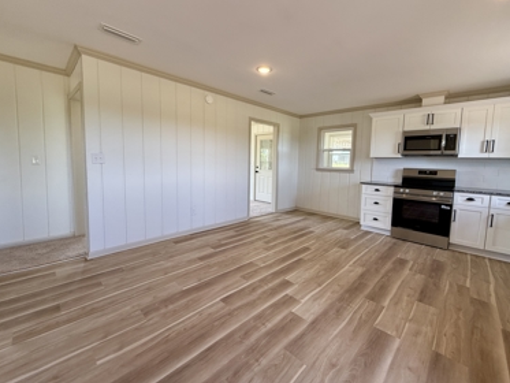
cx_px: 272
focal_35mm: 15
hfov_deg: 98.0
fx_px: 221
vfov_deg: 81.7
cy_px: 181
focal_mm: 2.22
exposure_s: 1/120
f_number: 2.2
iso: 160
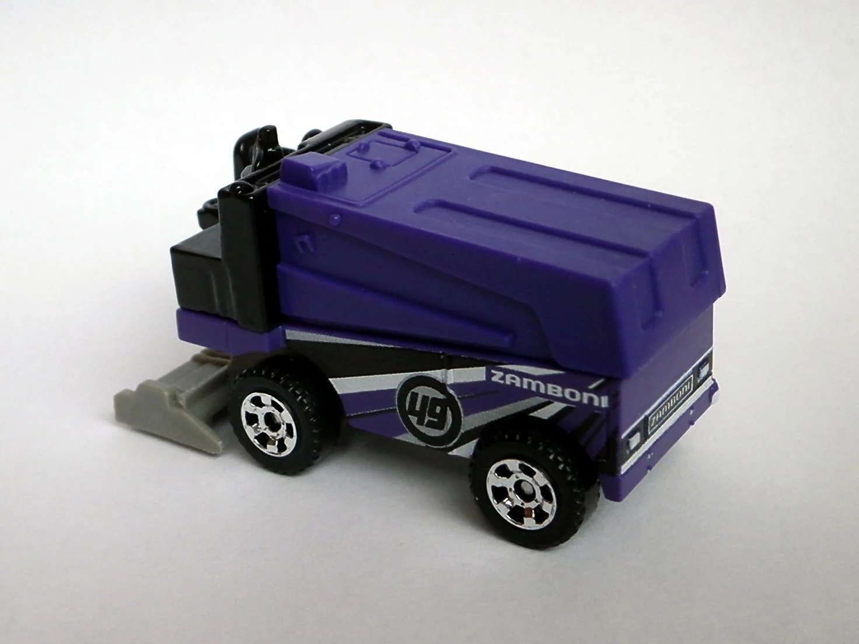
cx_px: 430
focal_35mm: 47
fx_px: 1166
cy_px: 322
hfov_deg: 40.4
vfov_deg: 30.9
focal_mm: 8.3
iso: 160
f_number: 3.4
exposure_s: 1/80
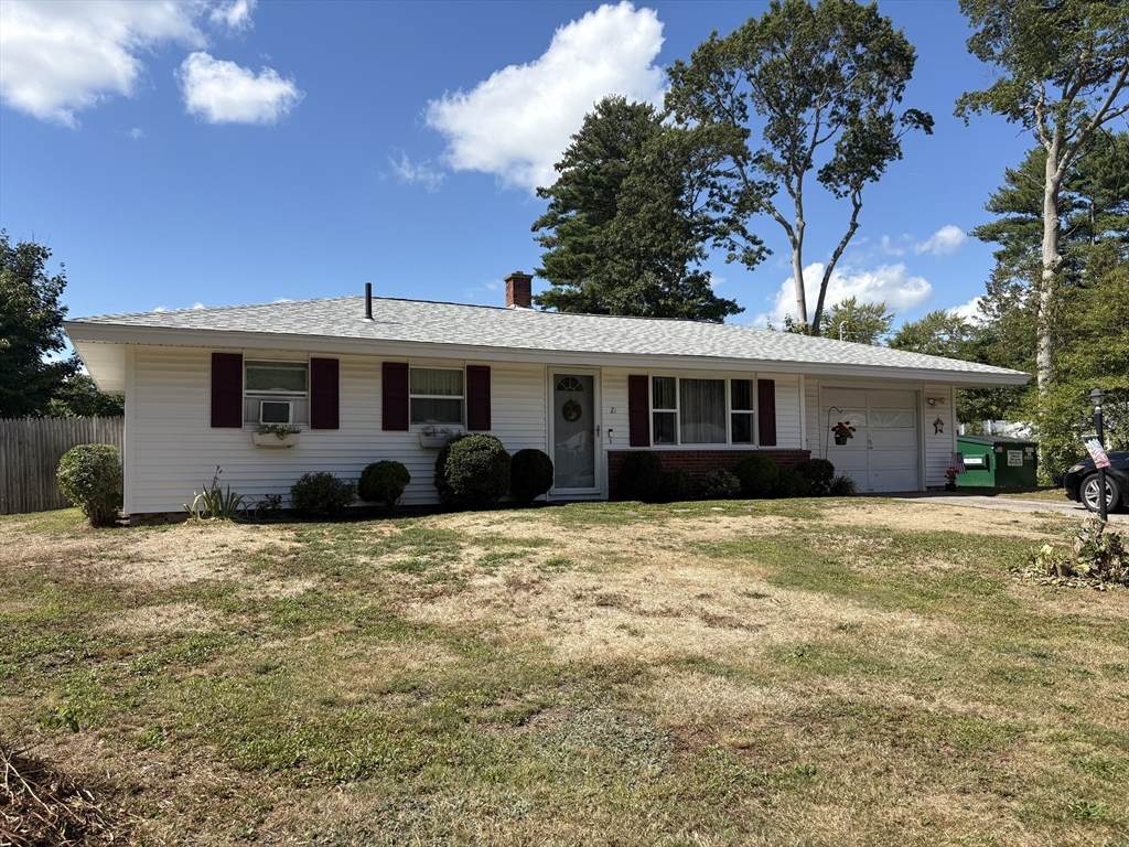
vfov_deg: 53.1
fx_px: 848
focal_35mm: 26
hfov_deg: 67.3
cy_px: 424
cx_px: 564
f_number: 1.6
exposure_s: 1/2865
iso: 50
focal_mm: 5.96
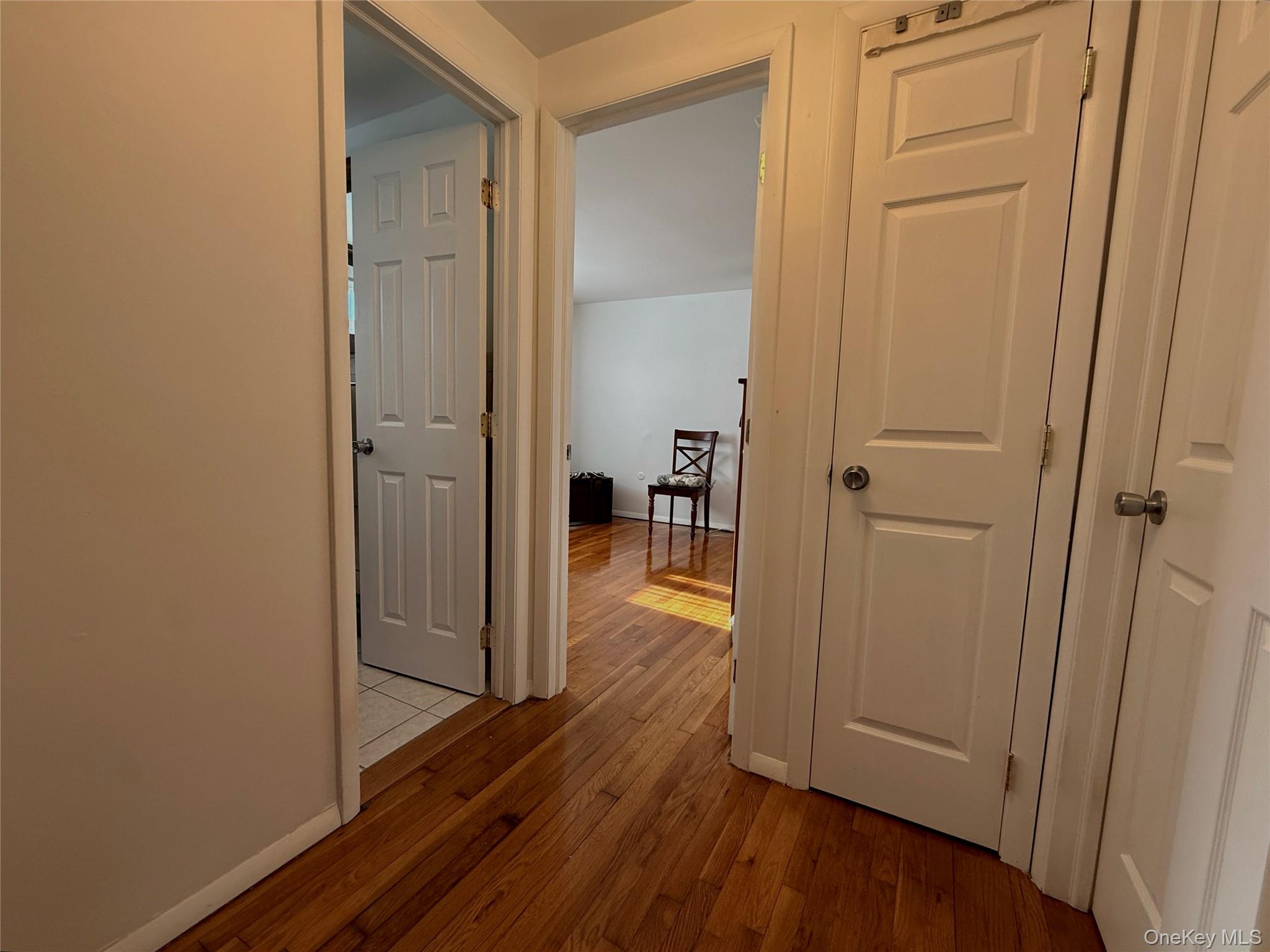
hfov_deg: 102.1
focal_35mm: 14
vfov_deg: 85.7
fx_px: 514
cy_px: 476
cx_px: 635
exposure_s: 1/120
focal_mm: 2.22
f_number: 2.2
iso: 100
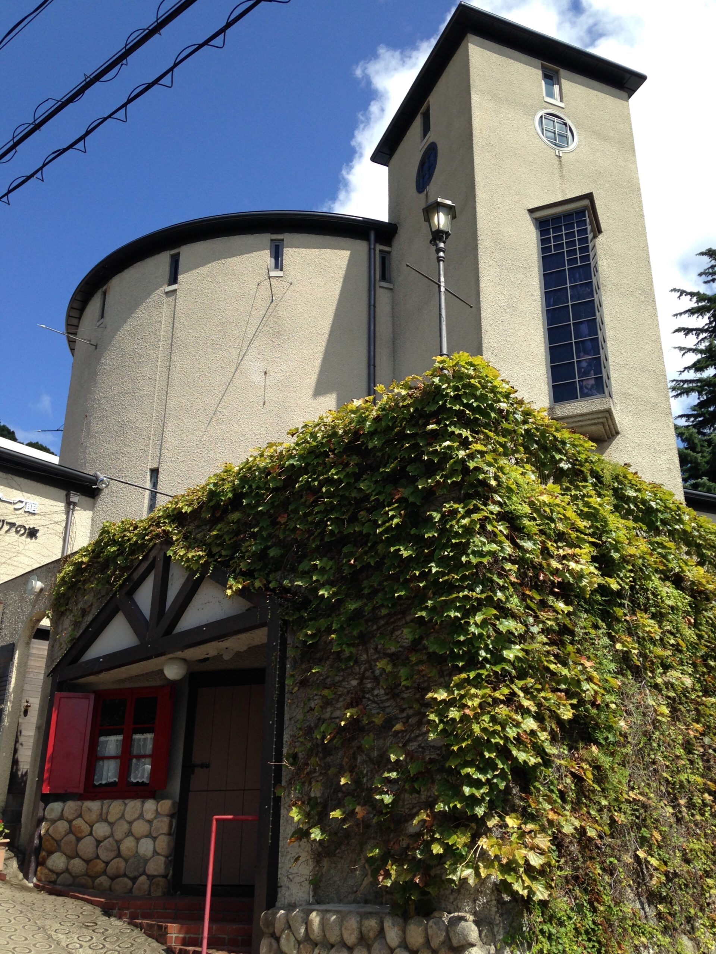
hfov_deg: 42.9
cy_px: 477
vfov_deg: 55.4
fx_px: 910
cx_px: 358
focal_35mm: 33
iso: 50
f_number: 2.4
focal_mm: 4.12
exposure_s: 1/1106
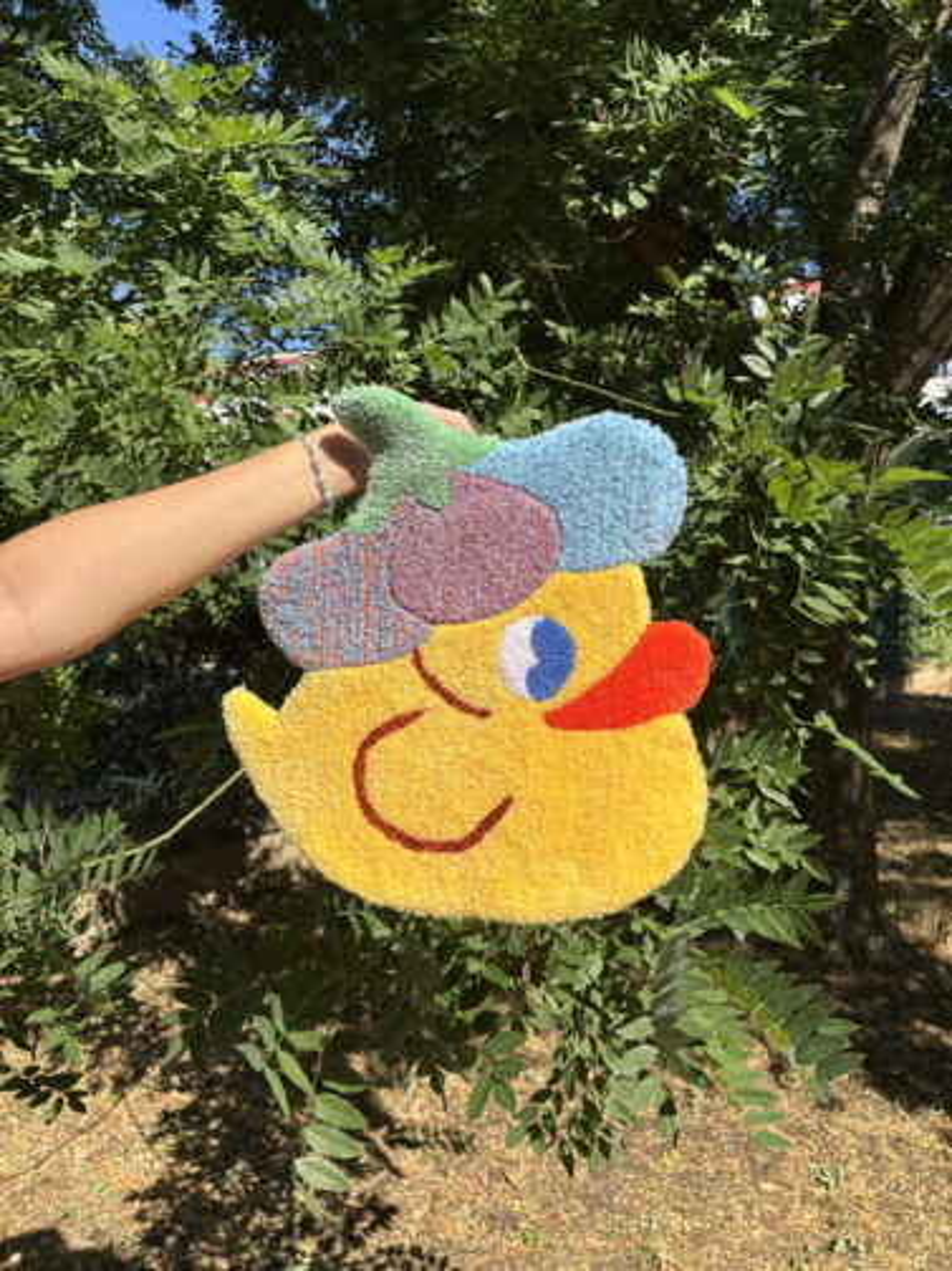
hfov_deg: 53.0
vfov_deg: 67.3
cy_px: 636
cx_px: 476
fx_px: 954
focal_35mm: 26
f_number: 1.6
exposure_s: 1/3534
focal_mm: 5.96
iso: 50
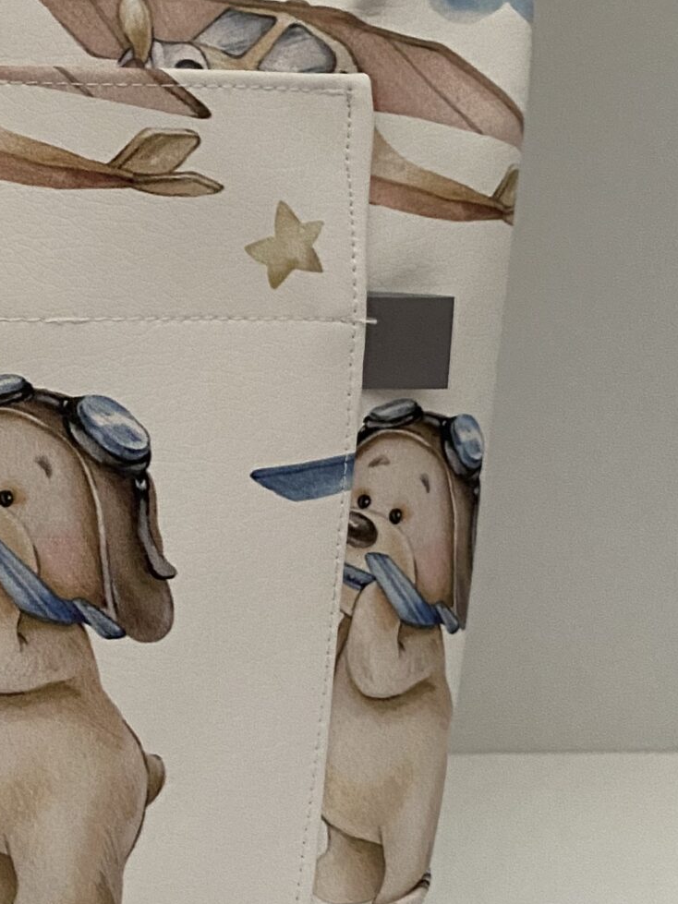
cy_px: 397
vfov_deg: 28.5
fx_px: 1776
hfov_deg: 20.2
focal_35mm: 68
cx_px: -140
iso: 500
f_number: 1.8
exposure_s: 1/60
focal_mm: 4.25
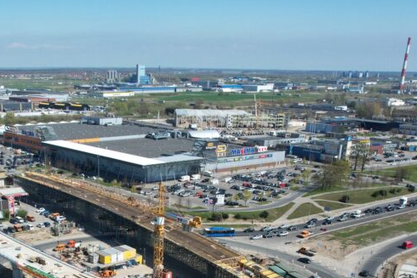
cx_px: 113
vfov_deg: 27.4
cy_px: 286
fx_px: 533
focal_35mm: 46
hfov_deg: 41.7
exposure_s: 1/2000
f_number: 2.8
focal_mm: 8.38
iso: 100
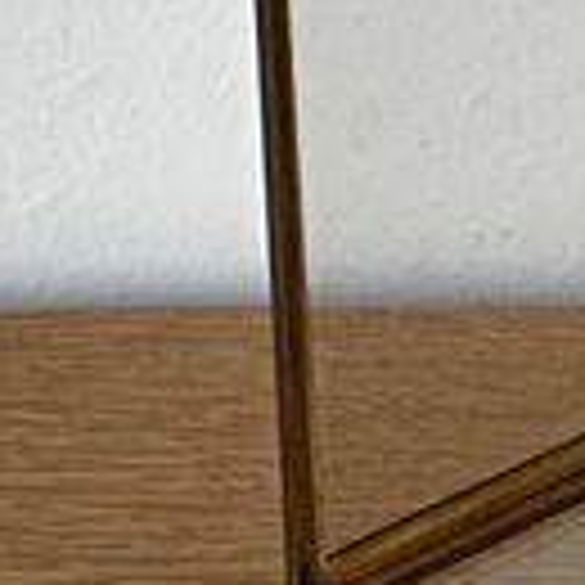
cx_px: 1282
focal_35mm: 626
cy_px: -792
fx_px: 11969
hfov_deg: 2.8
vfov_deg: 2.8
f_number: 2.8
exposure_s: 1/120
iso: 125
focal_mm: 9
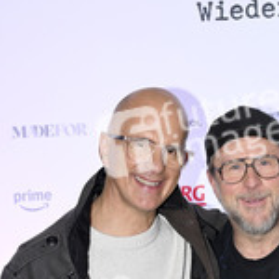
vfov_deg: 12.6
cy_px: 227
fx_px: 1258
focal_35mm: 138
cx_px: 246
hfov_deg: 12.6
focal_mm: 61
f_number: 4
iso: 1600
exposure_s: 1/200
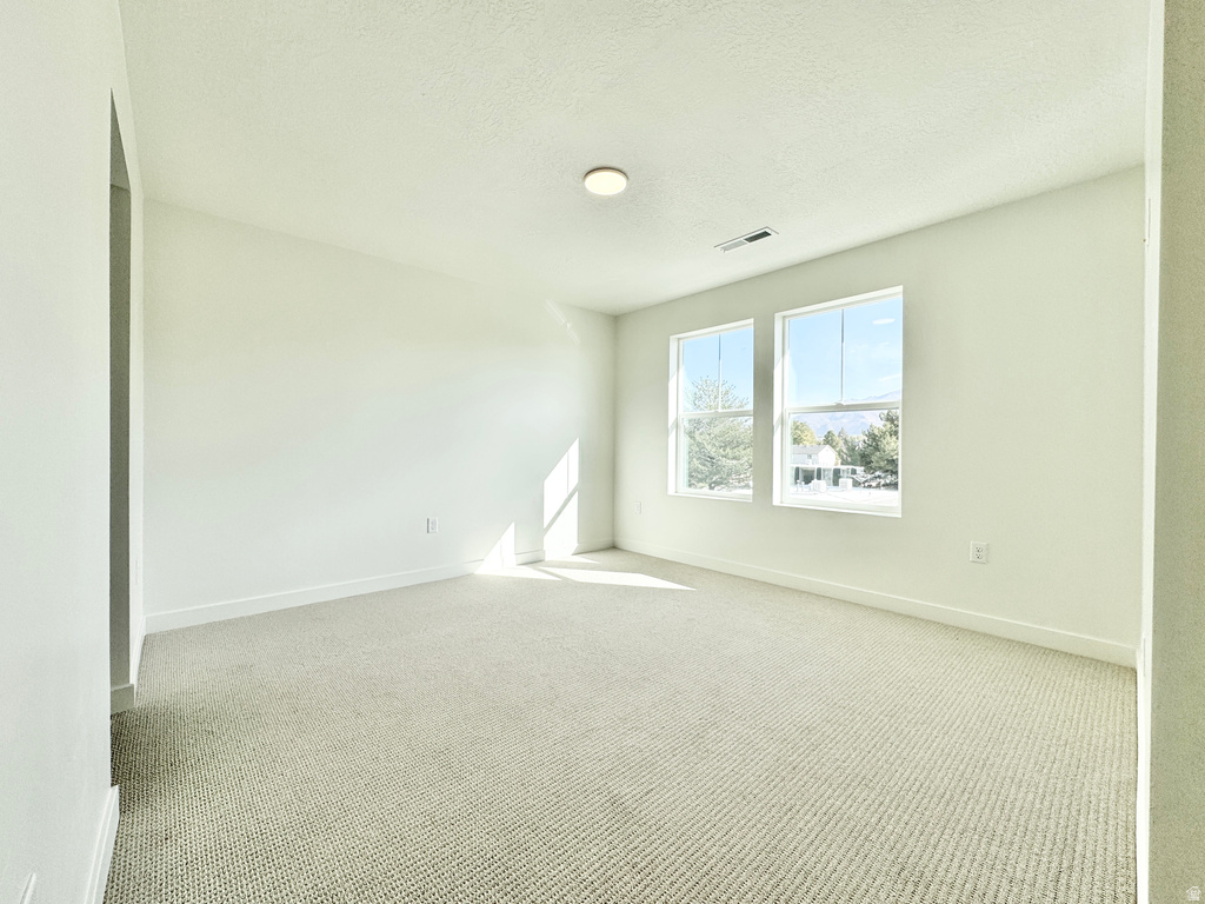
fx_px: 487
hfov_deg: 102.1
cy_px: 452
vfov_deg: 85.7
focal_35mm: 14
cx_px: 602
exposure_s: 1/525
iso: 40
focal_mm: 2.22
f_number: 2.2
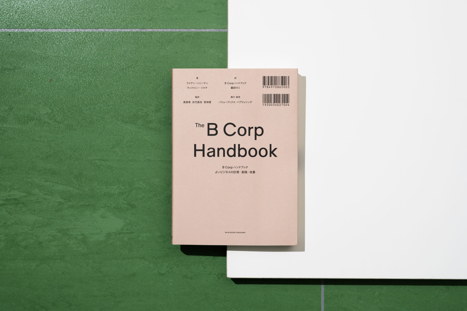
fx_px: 843
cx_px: 234
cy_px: 156
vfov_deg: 20.9
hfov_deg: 31.0
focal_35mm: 65
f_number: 11
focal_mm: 65
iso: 200
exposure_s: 1/100
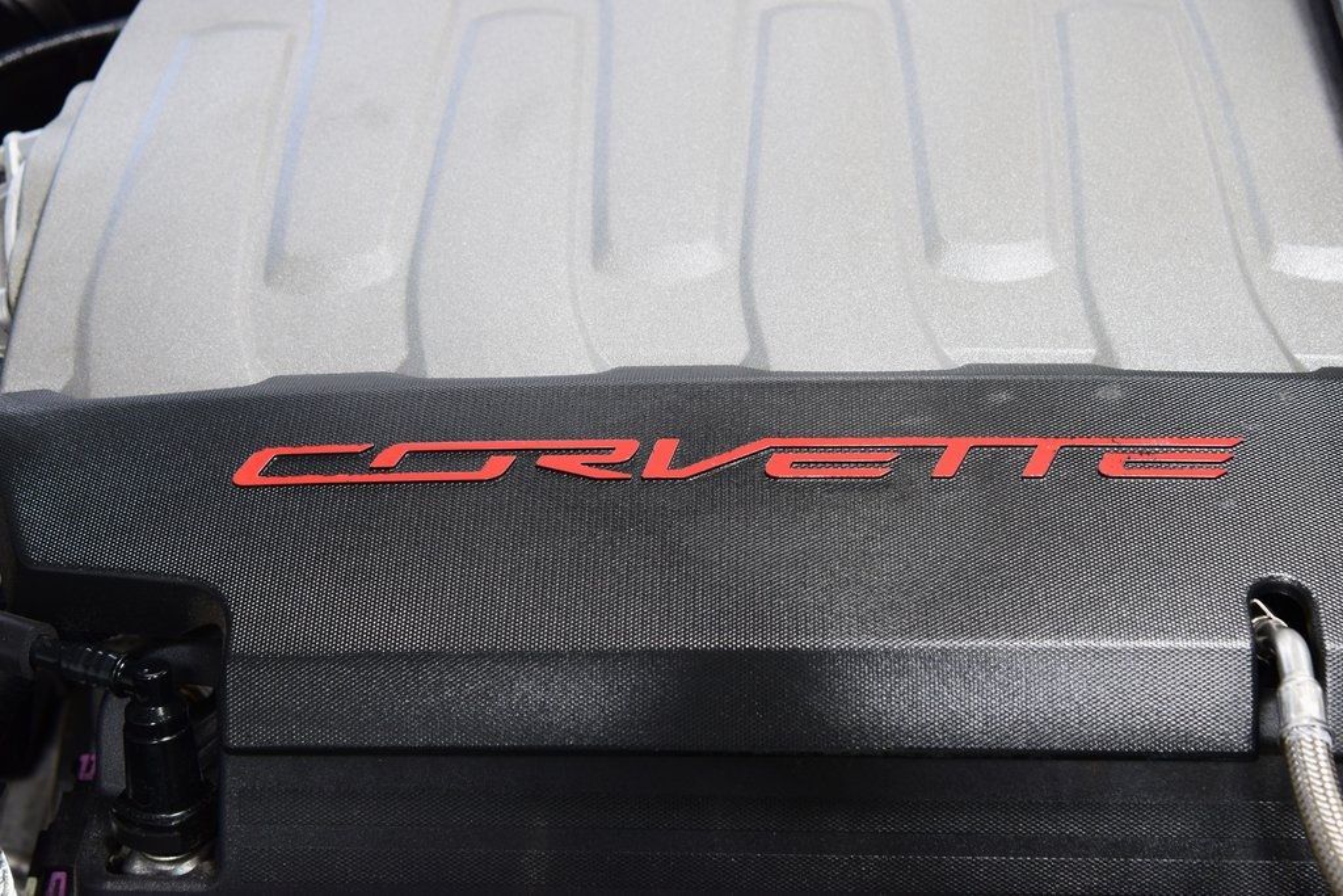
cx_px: 672
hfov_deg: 35.0
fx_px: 2127
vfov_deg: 23.8
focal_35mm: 57
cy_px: 448
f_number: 6.3
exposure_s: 1/15
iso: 900
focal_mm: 38
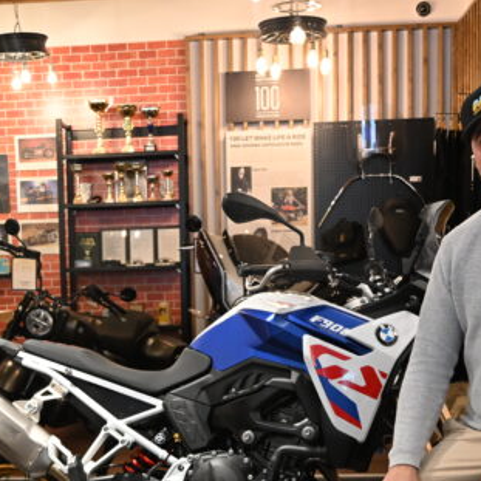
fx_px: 1038
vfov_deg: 25.6
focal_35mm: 66
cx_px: 173
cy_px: 384
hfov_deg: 26.0
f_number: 3.5
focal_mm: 21
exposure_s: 1/60
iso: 1250
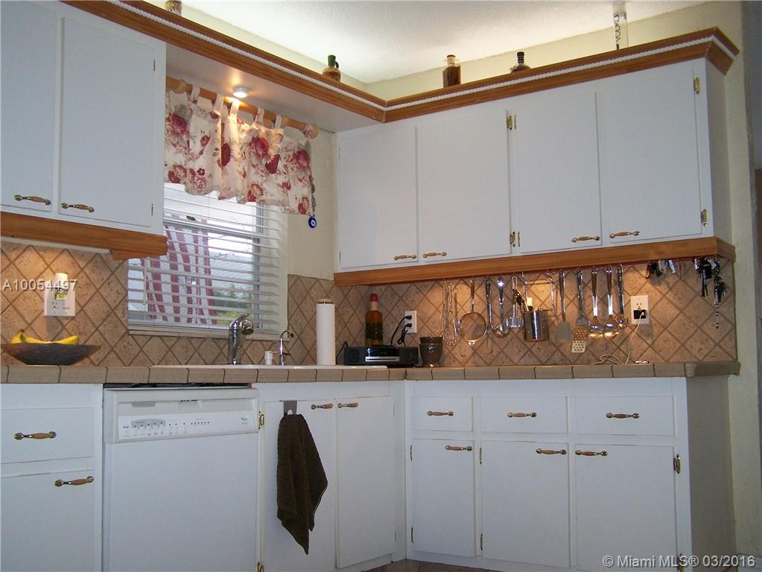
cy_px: 286
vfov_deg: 37.7
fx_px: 837
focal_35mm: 38
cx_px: 381
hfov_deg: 49.0
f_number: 2.8
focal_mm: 6.3
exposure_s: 1/60
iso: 160
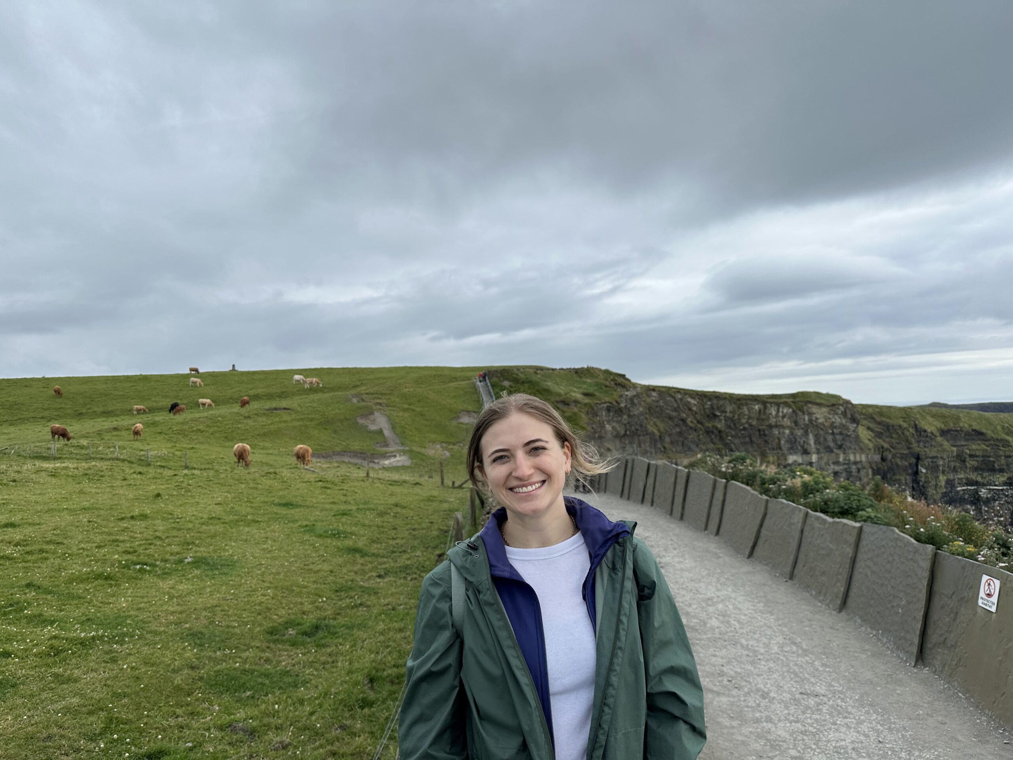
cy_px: 380
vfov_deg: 56.8
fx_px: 702
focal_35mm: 24
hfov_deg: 71.6
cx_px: 506
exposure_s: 1/1304
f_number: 1.78
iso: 80
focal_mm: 6.86
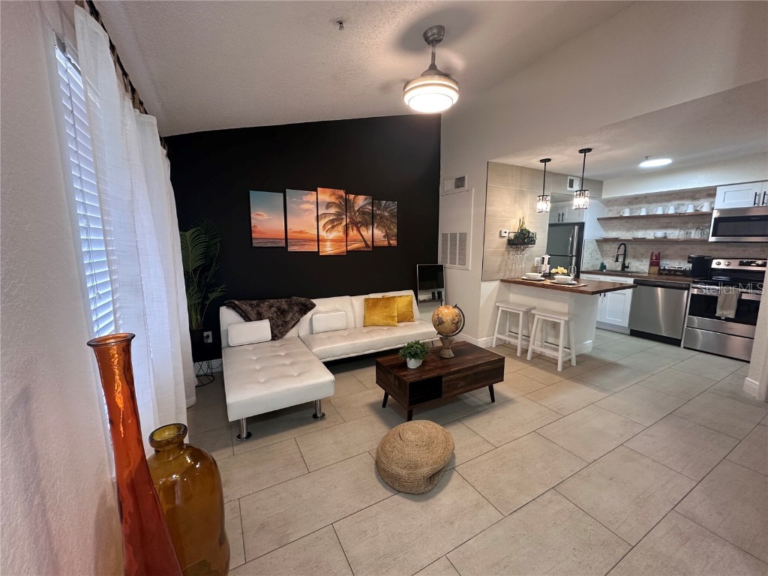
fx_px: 311
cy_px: 288
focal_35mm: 14
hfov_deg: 102.1
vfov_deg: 85.7
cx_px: 384
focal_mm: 2.22
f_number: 2.2
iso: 250
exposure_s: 1/60
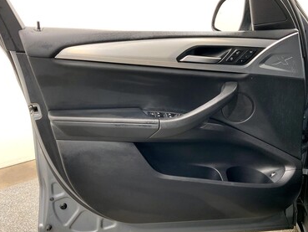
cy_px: 127
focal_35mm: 33
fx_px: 294
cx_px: 166
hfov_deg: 55.3
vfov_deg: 42.9
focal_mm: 3
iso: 64
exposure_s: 1/68
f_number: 1.8
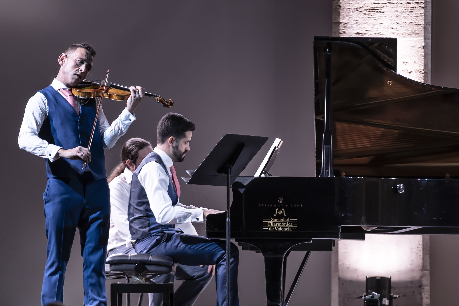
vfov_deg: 4.8
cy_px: 178
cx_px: 325
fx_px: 3659
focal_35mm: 287
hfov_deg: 7.2
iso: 1000
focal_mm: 158
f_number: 2.8
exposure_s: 1/100
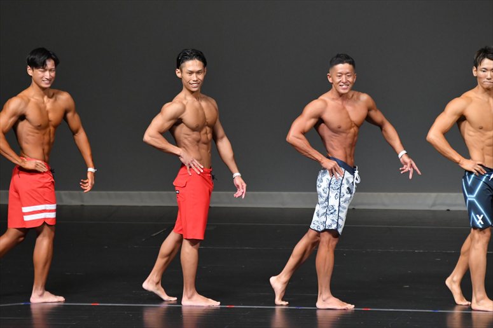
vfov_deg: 4.4
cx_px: 246
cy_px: 164
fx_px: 4312
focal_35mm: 315
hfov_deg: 6.5
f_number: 5.6
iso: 4000
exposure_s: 1/400
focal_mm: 210
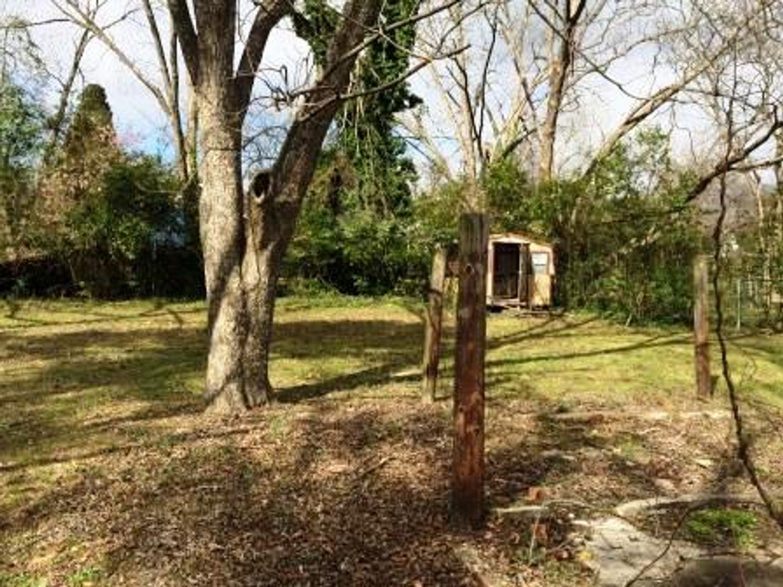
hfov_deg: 61.7
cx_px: 392
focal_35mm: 29
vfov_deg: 48.2
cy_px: 294
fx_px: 656
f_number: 2.2
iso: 32
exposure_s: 1/1520
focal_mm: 4.15
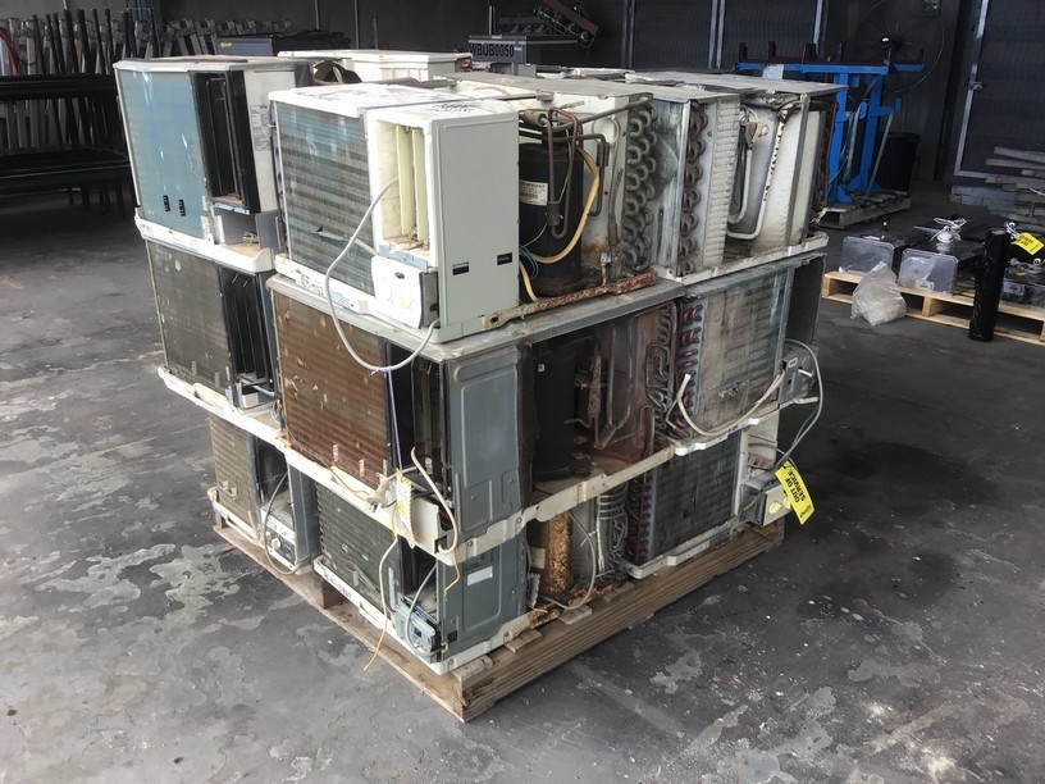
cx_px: 522
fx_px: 936
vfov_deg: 45.4
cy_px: 392
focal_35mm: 31
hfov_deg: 58.4
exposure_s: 1/108
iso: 25
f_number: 2.4
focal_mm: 3.3
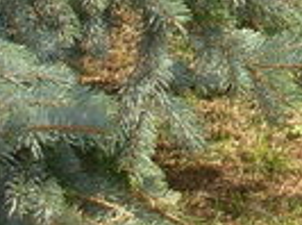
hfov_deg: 7.0
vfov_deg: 5.1
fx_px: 2436
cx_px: 413
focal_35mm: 280
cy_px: -293
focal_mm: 9.5
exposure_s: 1/527
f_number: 3.3
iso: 50
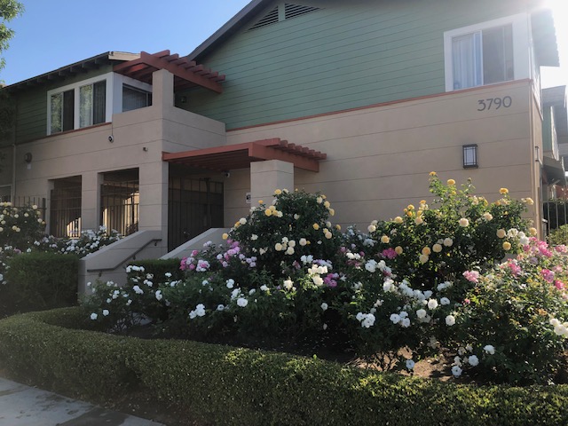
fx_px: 459
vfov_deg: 49.7
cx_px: 284
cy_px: 213
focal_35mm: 28
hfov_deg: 63.4
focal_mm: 3.99
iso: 20
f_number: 1.8
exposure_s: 1/889
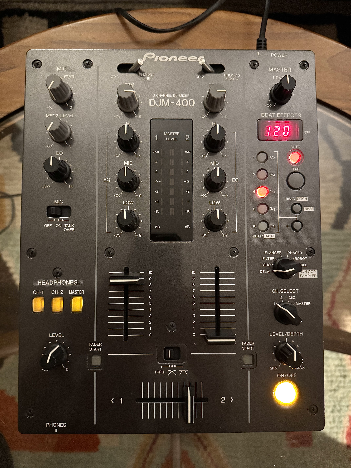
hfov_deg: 56.8
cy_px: 234
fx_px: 324
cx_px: 176
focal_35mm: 24
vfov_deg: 71.6
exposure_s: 1/28
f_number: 1.78
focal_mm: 6.76
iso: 1250
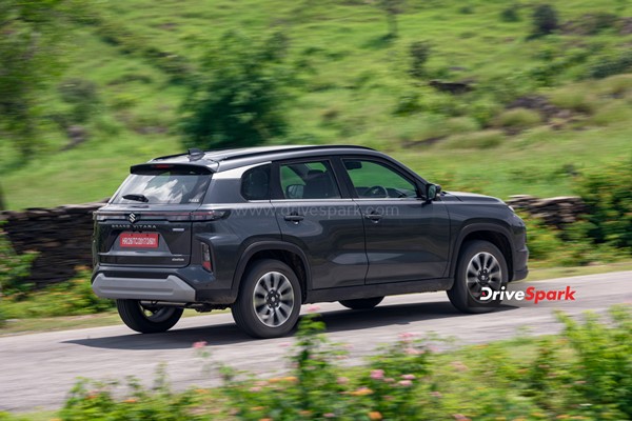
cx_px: 316
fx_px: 2809
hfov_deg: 12.8
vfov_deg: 8.6
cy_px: 210
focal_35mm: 160
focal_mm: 160
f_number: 14
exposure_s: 1/50
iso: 50
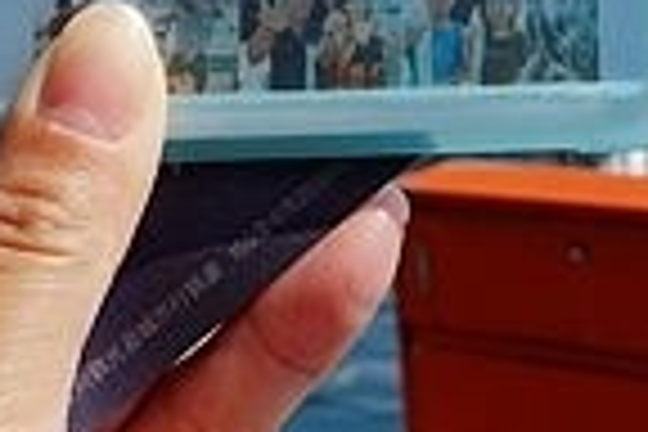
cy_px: -362
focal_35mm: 108
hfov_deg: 18.8
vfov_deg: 11.7
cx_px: 472
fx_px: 1944
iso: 125
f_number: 5
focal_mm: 9
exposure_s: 1/1000
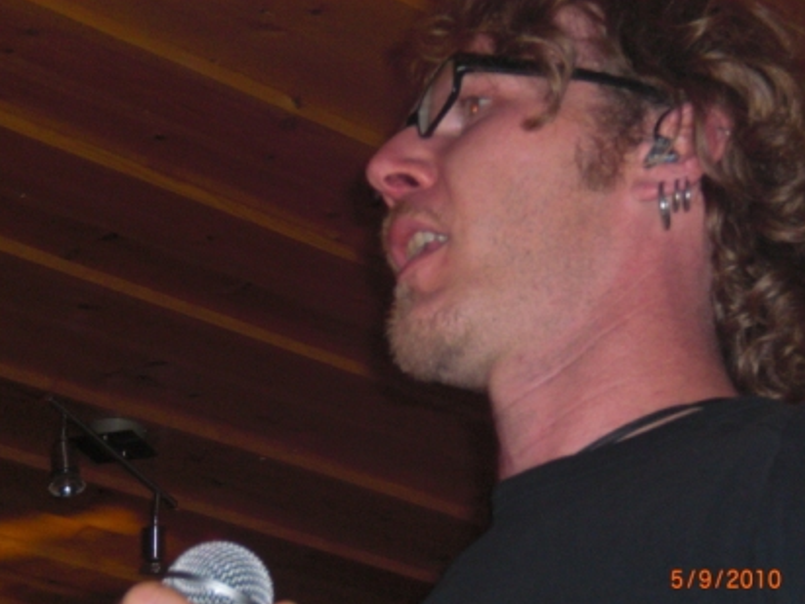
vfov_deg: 12.0
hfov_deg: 15.9
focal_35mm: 124
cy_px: 319
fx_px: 2884
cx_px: 397
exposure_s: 1/60
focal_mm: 18.9
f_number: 5.9
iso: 200
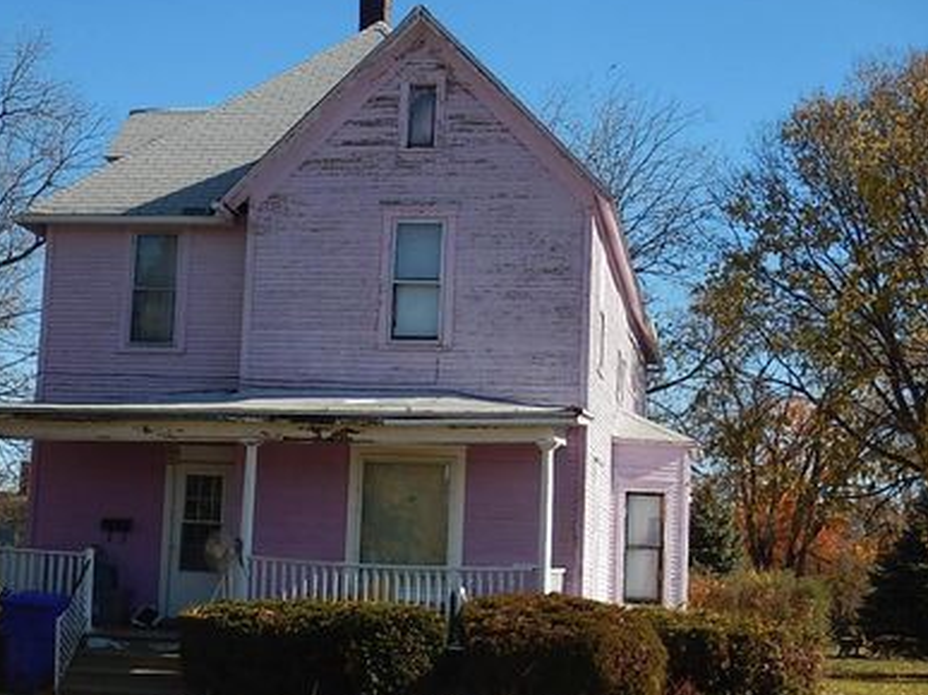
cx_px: 345
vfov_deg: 23.6
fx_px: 1662
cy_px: 377
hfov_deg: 31.1
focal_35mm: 62
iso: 125
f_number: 4.3
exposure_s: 1/800
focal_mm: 8.5
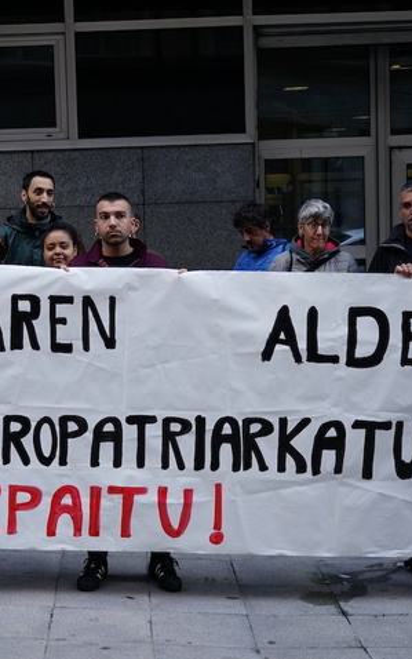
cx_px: 92
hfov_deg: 19.8
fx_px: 1167
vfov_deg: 31.5
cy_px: 330
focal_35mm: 65
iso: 800
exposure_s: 1/250
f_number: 4
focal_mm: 42
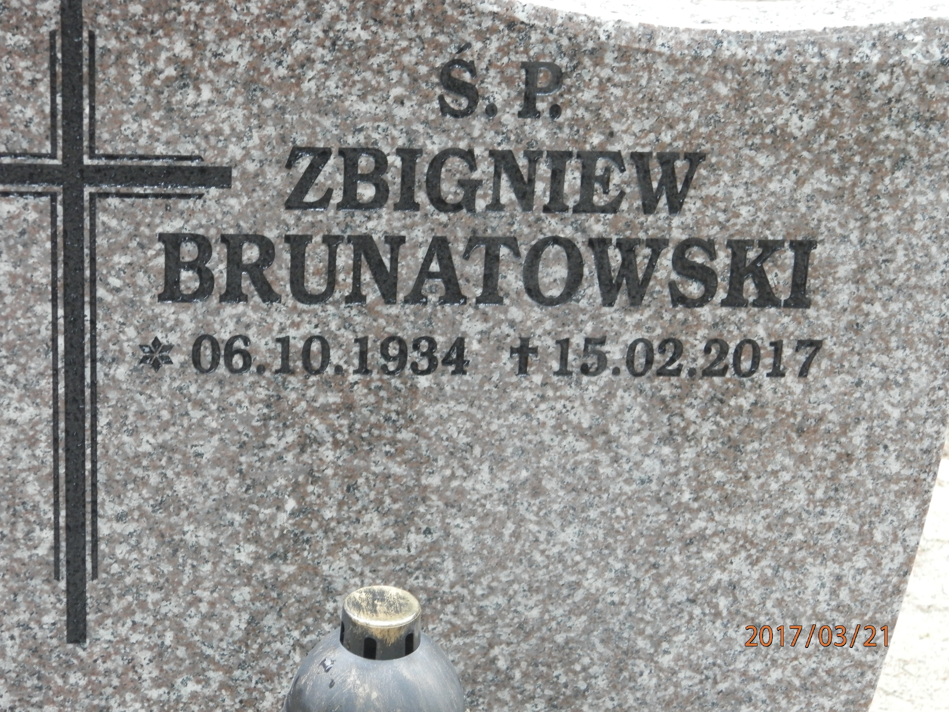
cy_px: 356
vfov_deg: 14.0
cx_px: 474
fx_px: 2906
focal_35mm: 106
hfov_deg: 18.5
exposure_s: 1/20
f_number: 4.5
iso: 200
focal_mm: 19
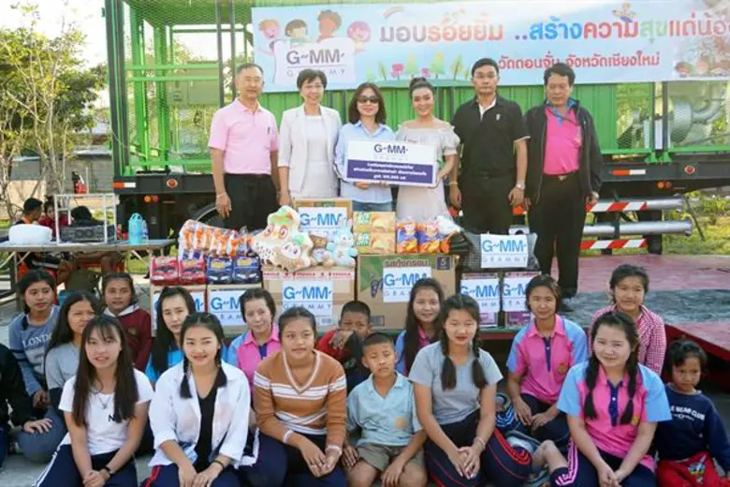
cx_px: 365
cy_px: 244
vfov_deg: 38.4
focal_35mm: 34
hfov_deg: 55.1
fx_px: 700
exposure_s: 1/160
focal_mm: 23
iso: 100
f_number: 4
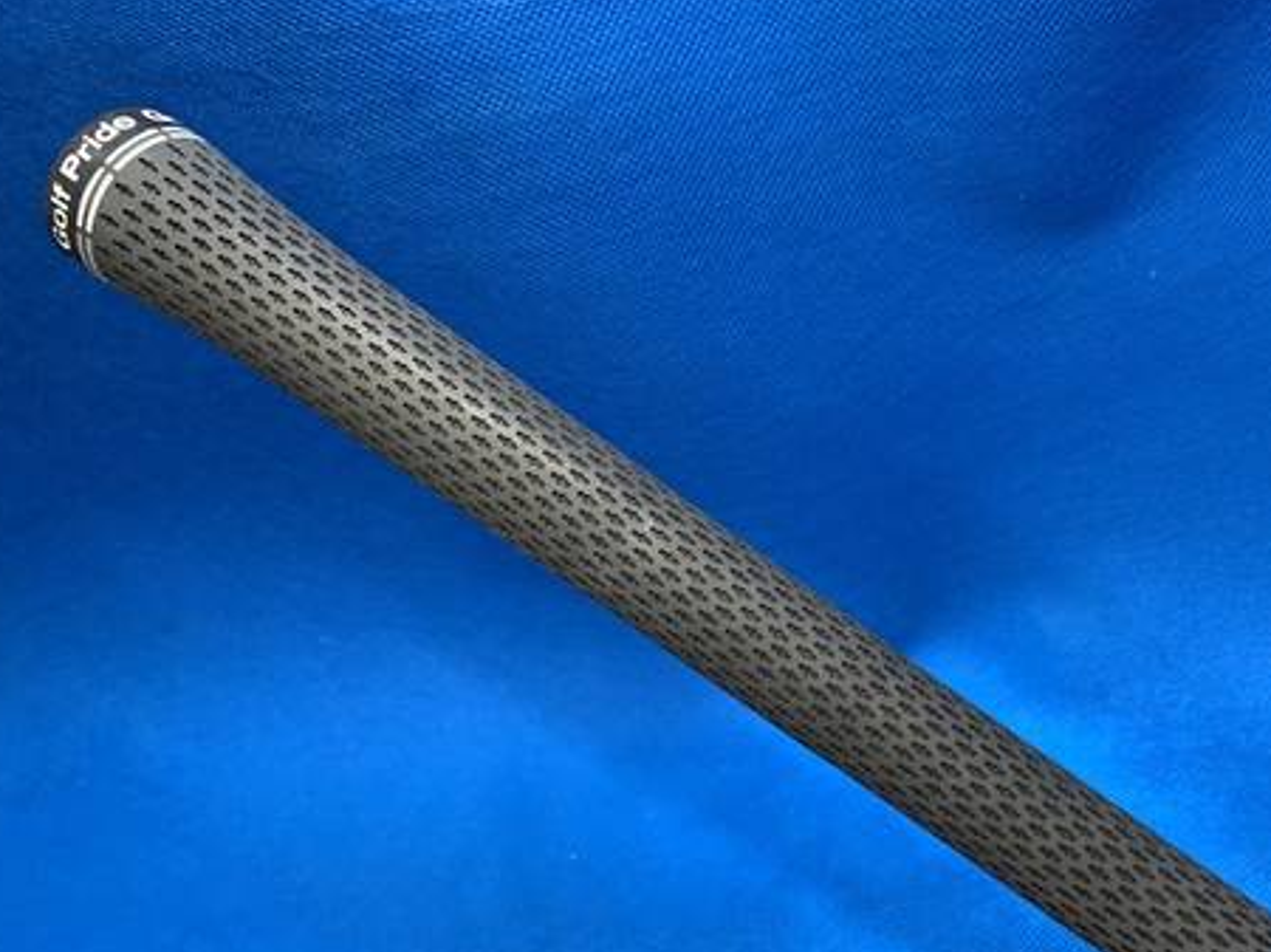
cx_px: 861
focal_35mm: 37
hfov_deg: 49.2
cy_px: 655
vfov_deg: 38.1
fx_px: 1358
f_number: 1.8
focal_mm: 4.25
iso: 100
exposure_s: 1/60
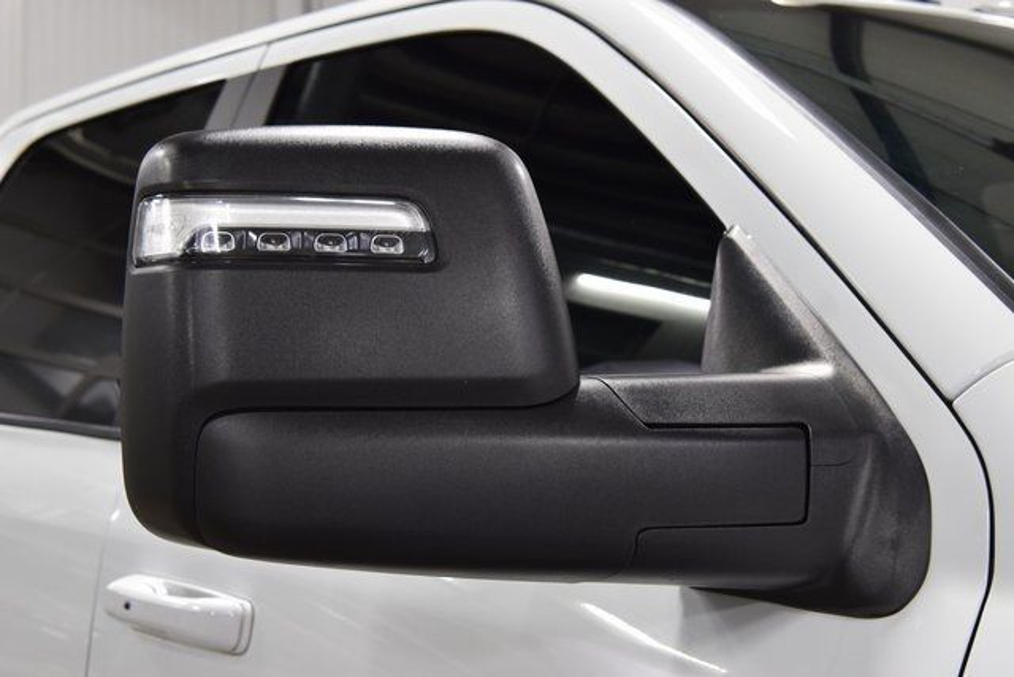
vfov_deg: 25.1
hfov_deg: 36.9
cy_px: 338
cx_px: 507
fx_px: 1521
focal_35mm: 54
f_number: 7.1
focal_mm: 36
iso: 1600
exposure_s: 1/60
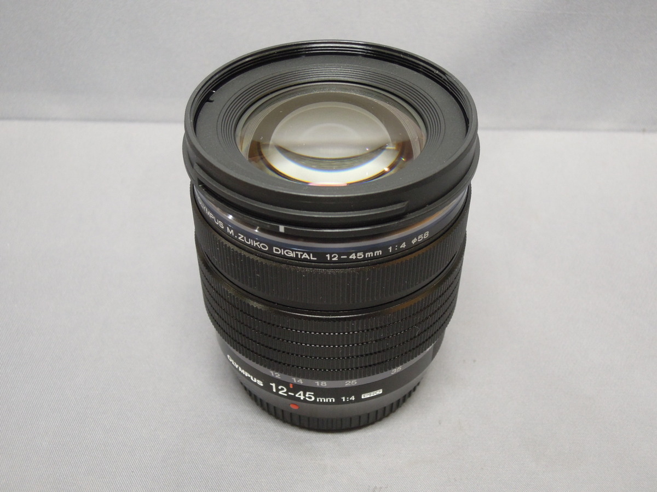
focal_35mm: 45
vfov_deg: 32.2
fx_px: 854
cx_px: 328
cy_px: 246
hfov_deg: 42.1
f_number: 3.5
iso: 400
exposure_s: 1/25
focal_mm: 8.1
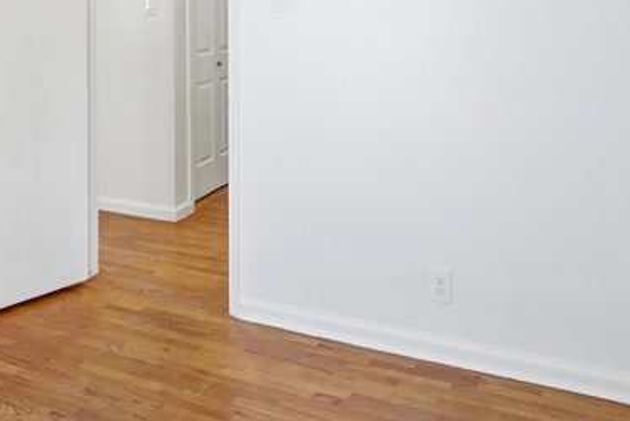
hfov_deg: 49.1
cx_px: 177
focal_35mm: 38
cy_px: 5
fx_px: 665
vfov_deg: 32.4
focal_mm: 14
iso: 640
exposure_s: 1/500
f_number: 8
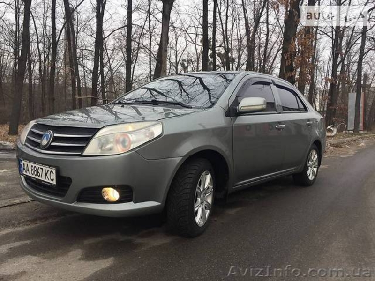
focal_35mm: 29
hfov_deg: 61.7
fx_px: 314
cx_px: 188
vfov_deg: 48.2
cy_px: 140
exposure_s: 1/280
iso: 32
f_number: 2.2
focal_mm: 4.2
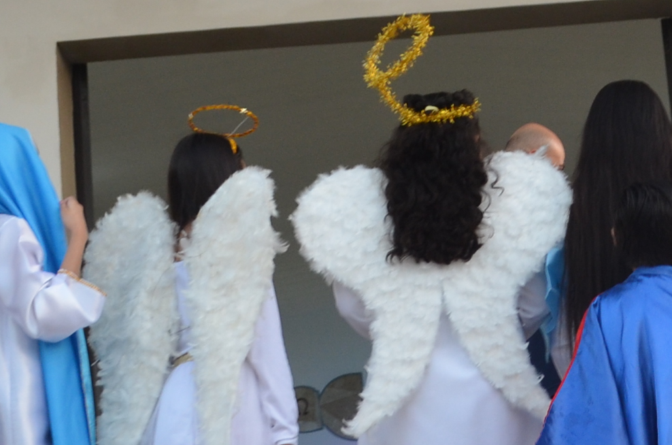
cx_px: 682
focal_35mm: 101
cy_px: 183
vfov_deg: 13.5
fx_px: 1881
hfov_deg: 19.6
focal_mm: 18
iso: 400
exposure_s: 1/60
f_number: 4
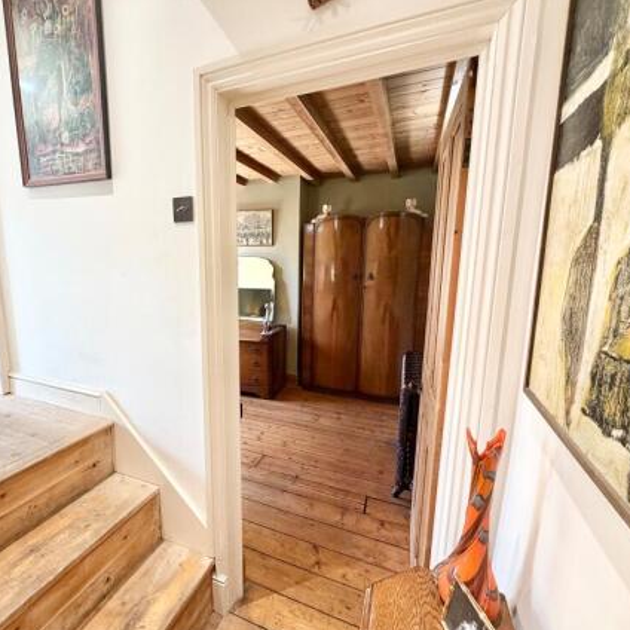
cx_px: 253
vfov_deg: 84.0
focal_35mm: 17
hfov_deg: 83.0
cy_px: 320
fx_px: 350
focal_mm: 2.22
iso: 200
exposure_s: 1/50
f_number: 2.2
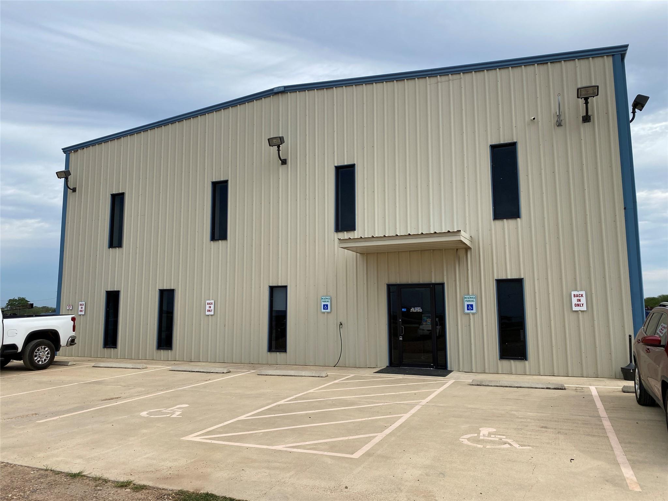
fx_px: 502
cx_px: 334
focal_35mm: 26
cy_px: 250
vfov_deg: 53.1
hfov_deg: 67.3
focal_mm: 4.25
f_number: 1.8
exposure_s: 1/2688
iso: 32
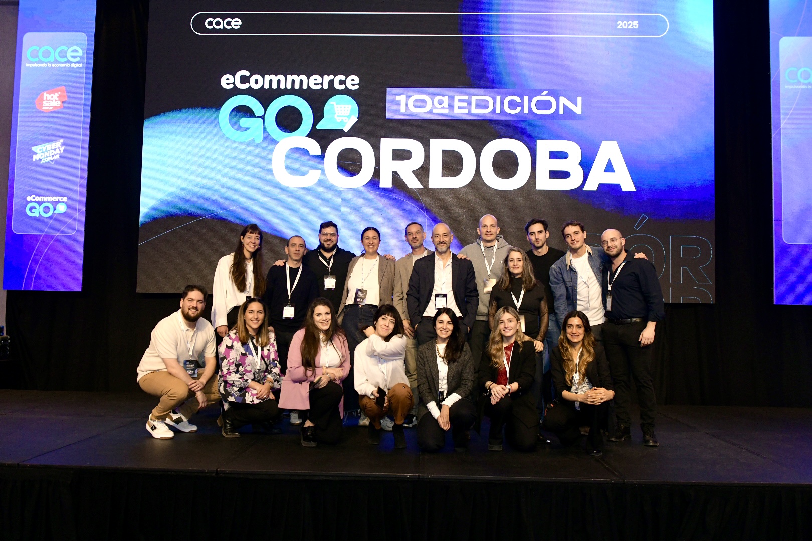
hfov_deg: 60.3
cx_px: 406
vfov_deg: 42.3
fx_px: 699
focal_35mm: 31
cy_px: 270
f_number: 4
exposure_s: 1/160
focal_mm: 31
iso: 2500
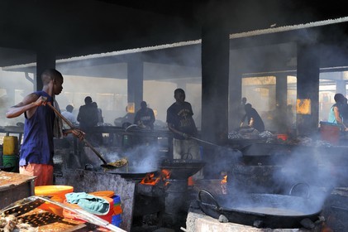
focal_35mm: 50
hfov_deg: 39.6
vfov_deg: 27.0
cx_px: 174
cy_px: 116
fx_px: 483
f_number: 7.1
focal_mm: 50
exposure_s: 1/160
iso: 400
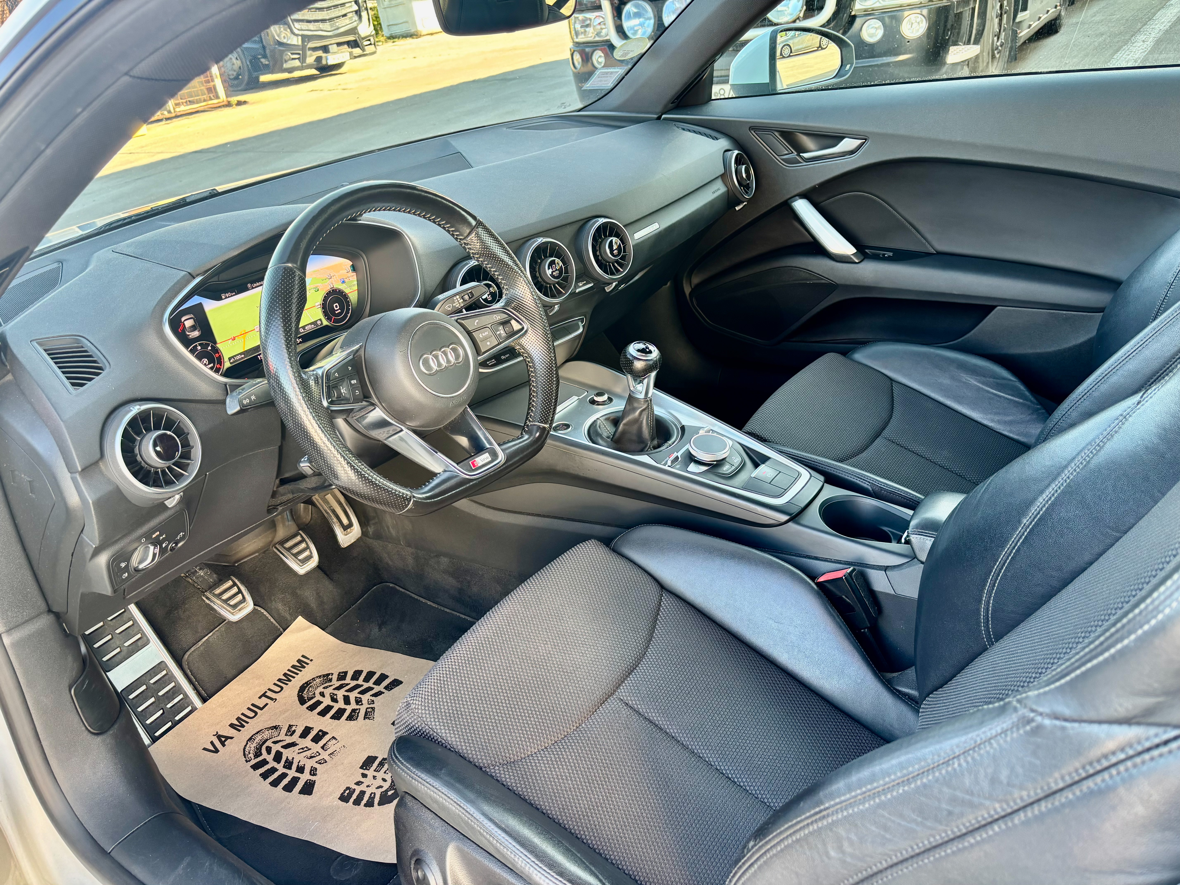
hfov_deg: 67.3
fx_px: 886
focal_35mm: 26
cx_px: 590
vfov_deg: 53.1
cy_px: 442
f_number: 1.6
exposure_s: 1/120
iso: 100
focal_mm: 5.96
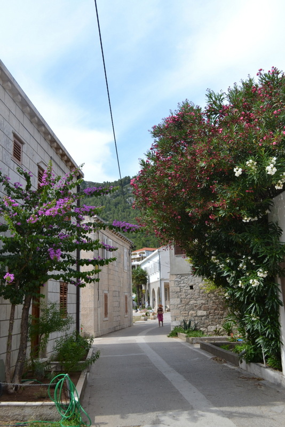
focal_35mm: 33
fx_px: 392
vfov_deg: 57.2
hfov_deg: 40.0
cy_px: 214
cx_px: 142
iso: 400
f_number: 5.6
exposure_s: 1/1250
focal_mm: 22
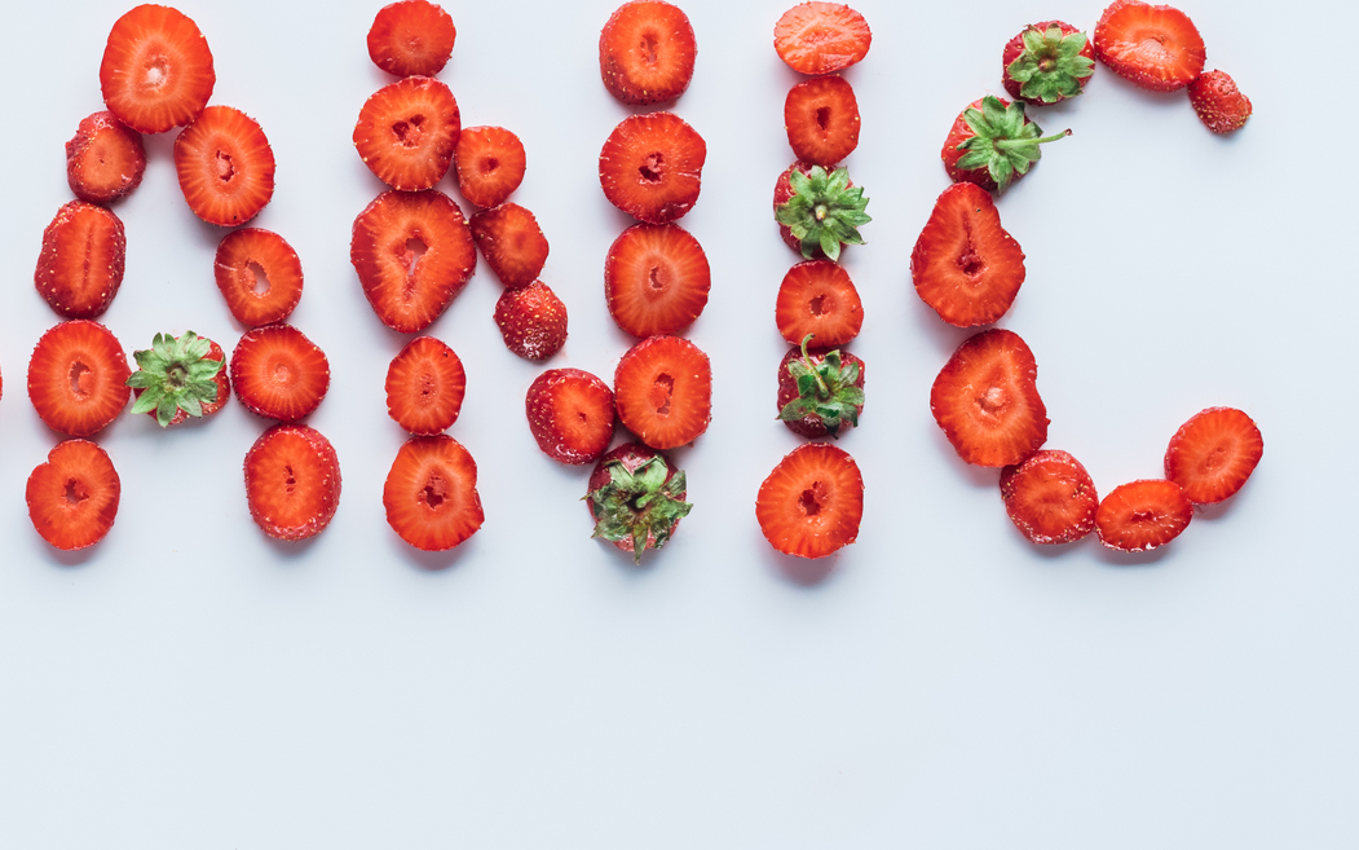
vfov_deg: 13.5
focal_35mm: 97
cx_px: 69
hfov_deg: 20.9
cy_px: 281
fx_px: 3593
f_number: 9
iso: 320
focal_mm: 50
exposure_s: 1/160
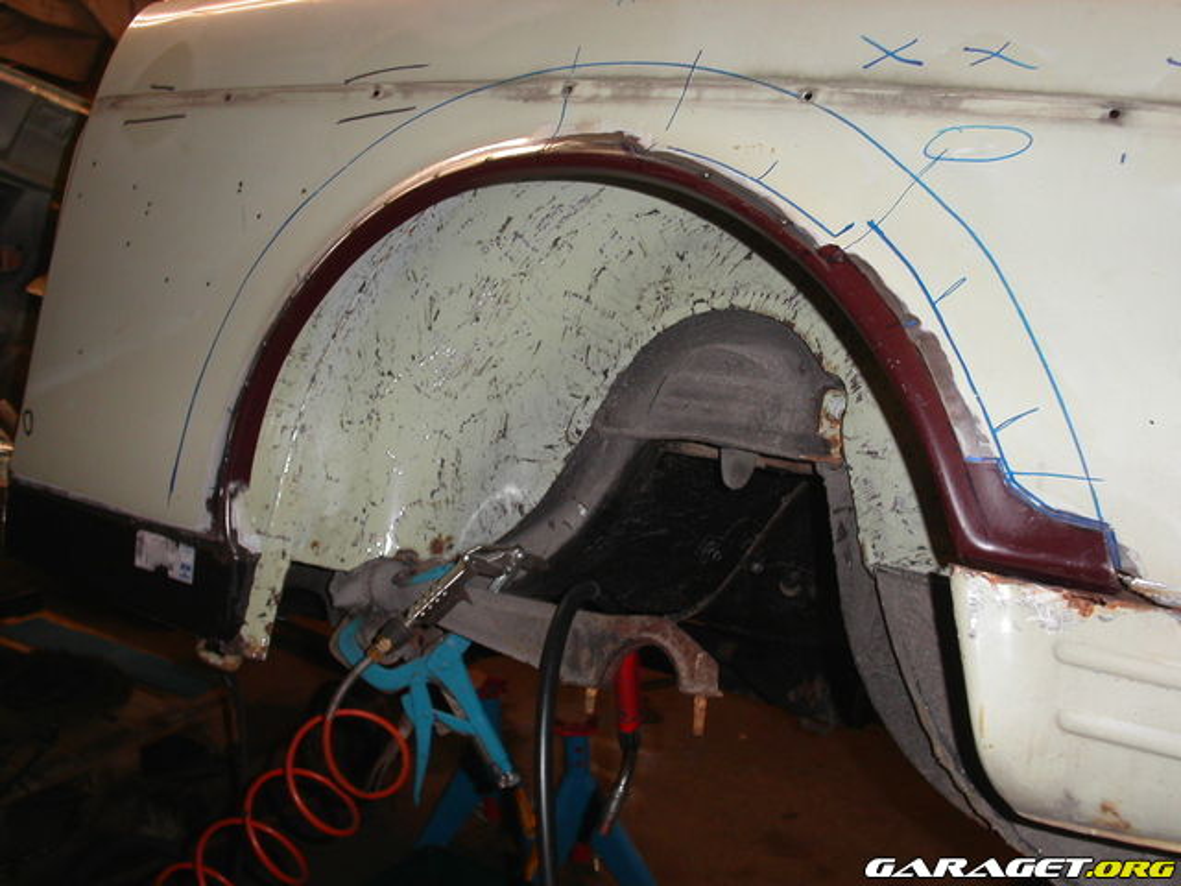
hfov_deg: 49.0
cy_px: 443
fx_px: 1296
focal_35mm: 38
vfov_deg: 37.7
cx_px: 590
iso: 100
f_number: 2.8
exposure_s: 1/30
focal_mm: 7.8
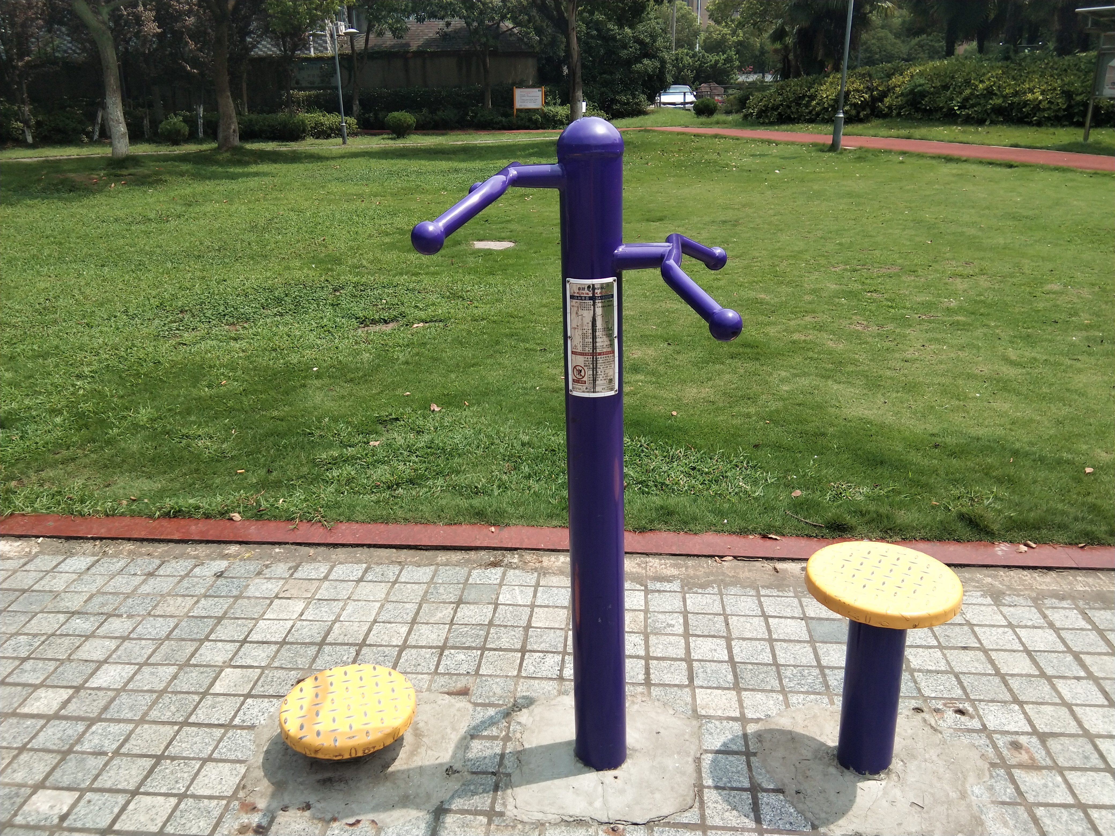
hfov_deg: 58.4
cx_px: 558
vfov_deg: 45.4
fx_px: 999
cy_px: 418
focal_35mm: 31
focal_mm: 3.69
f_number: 2.2
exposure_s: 1/918
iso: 50
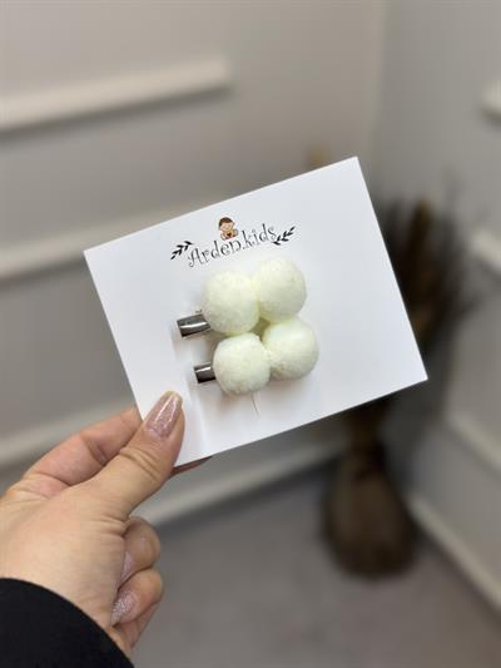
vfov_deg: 39.6
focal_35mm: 48
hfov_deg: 30.3
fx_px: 926
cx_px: 250
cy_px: 334
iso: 80
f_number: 1.78
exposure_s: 1/186
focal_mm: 6.86
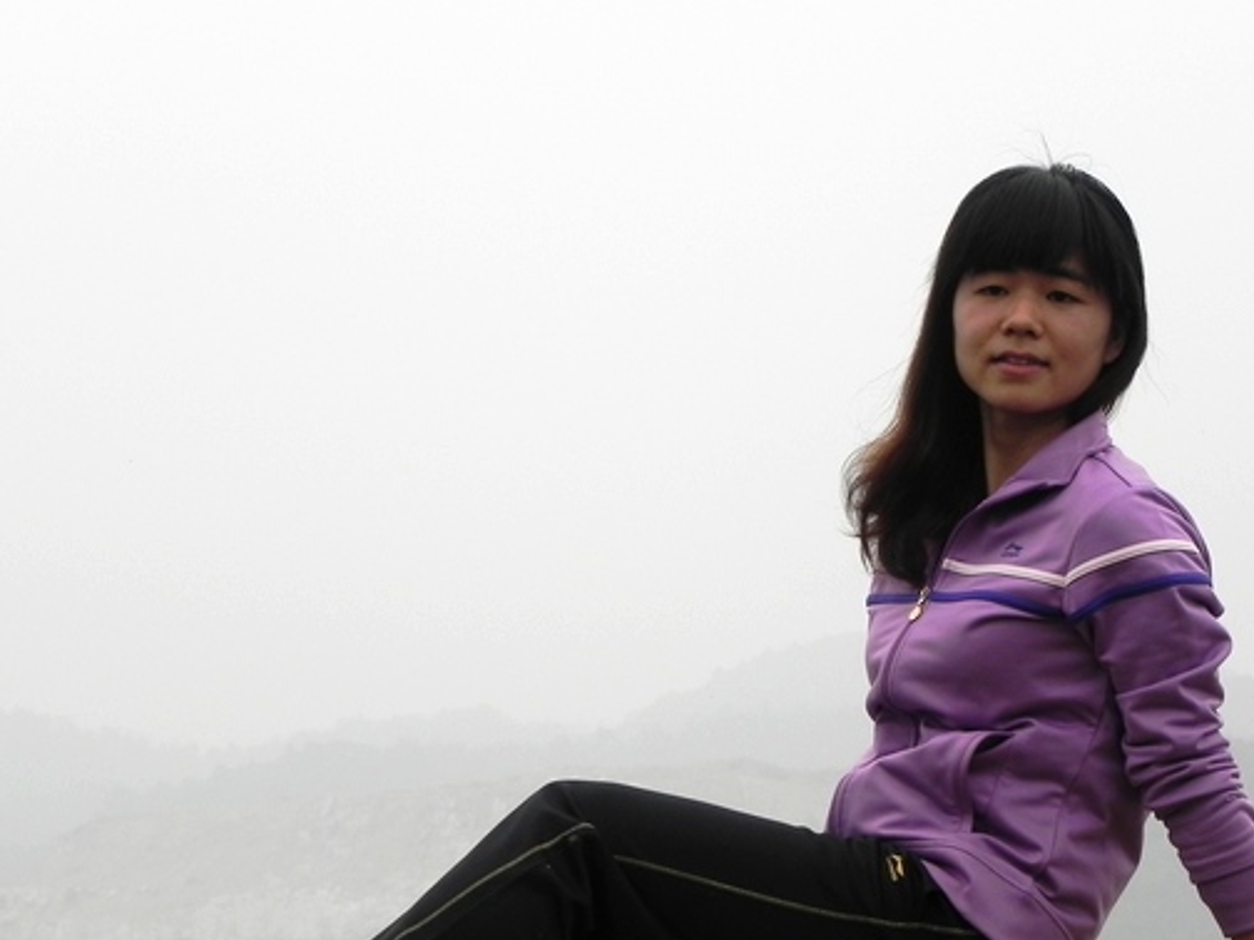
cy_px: 596
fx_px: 7245
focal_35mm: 200
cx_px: 689
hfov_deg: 9.9
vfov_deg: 7.4
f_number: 5.6
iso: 160
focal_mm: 25.7
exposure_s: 1/212
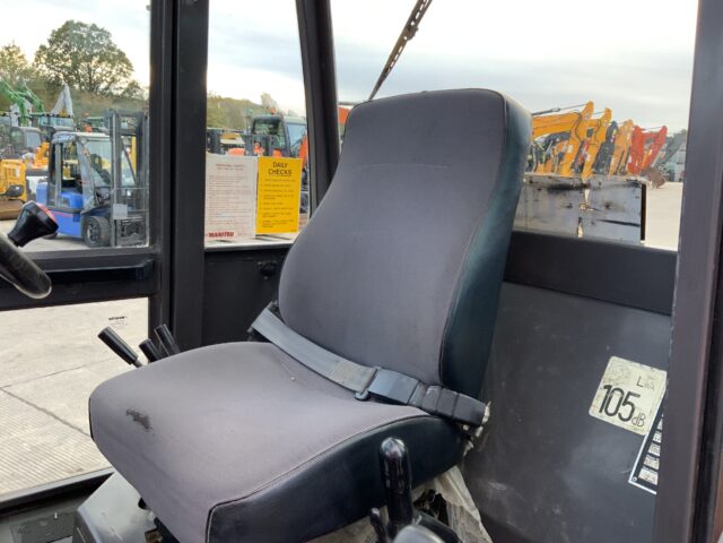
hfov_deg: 61.7
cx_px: 362
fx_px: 606
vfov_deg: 48.2
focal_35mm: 29
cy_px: 272
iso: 64
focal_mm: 3
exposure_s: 1/81
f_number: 1.8
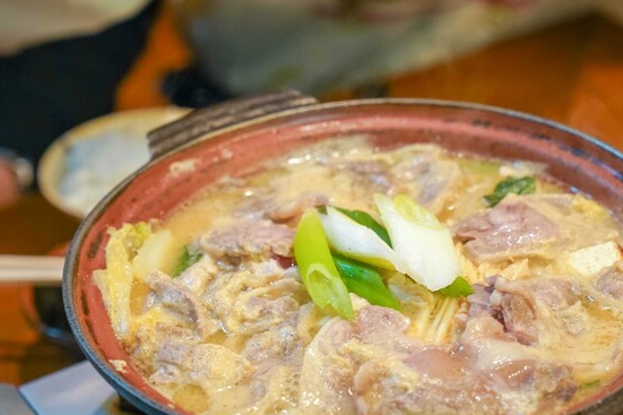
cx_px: 288
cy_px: 273
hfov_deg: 18.9
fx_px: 1868
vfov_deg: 12.7
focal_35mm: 108
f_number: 4
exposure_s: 1/80
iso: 3200
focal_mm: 70
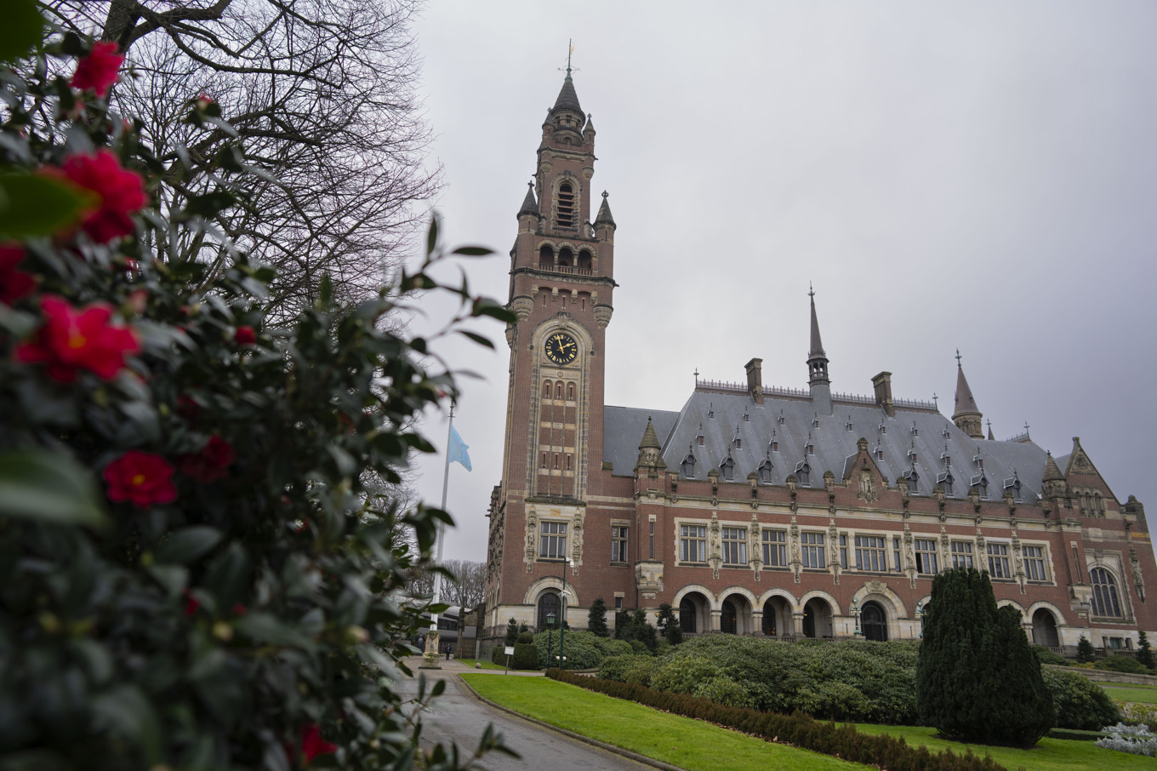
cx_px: 578
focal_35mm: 24
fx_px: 771
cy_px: 386
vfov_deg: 53.1
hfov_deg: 73.8
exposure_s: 1/500
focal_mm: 24
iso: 100
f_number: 2.8
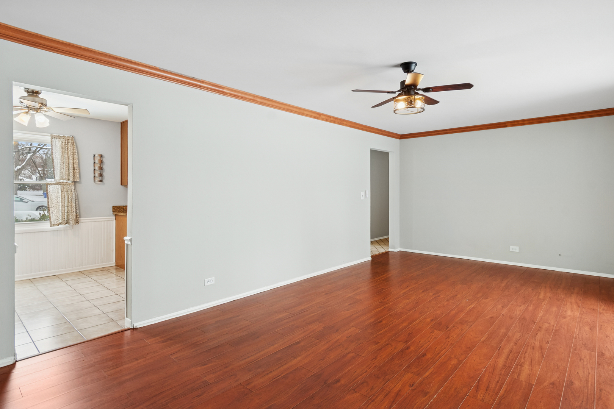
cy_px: 204
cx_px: 307
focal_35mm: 18
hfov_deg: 90.0
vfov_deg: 67.4
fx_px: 307
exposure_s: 1/13
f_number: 8
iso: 320
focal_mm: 12
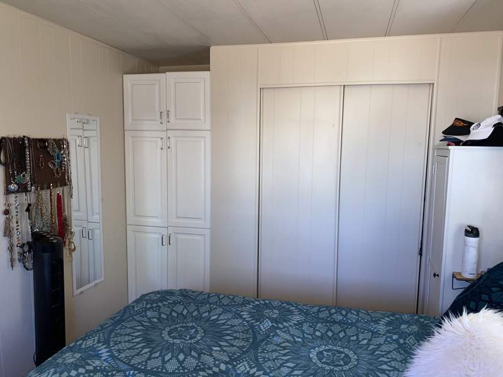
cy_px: 188
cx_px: 252
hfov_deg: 67.3
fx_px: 378
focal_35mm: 26
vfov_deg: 53.1
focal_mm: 4.25
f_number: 1.8
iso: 40
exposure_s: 1/120
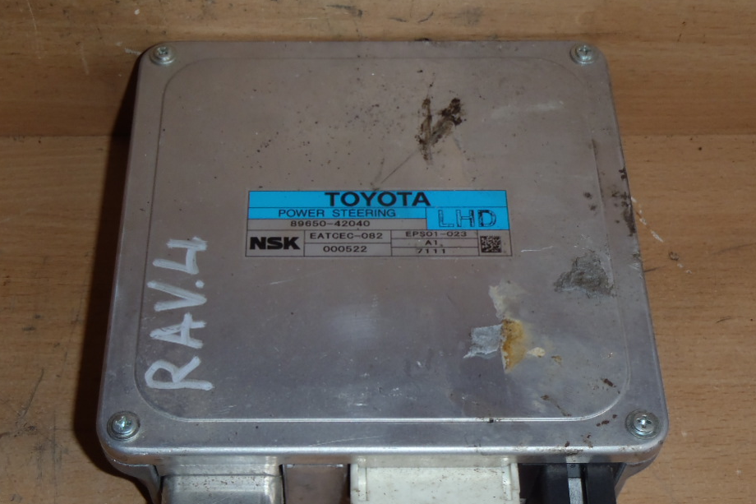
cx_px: 343
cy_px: 352
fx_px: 1155
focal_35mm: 55
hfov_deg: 36.2
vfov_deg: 24.4
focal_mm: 6.83
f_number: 4.6
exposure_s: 1/40
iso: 100
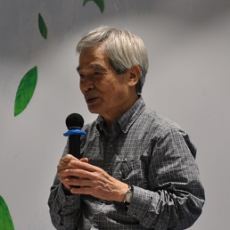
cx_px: 19
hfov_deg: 7.6
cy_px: 148
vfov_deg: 7.6
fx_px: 1736
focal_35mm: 231
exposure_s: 1/100
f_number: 8
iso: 1250
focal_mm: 85
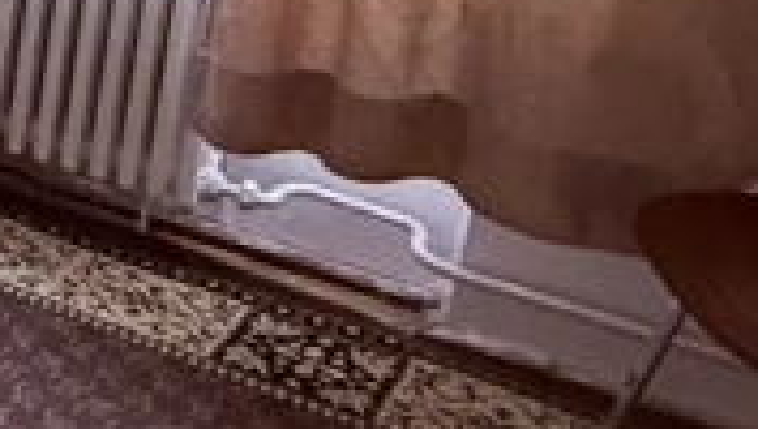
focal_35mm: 86
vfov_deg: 13.3
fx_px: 1730
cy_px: -206
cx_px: -715
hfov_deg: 18.0
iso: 400
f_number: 2.2
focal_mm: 2.22
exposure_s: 1/91
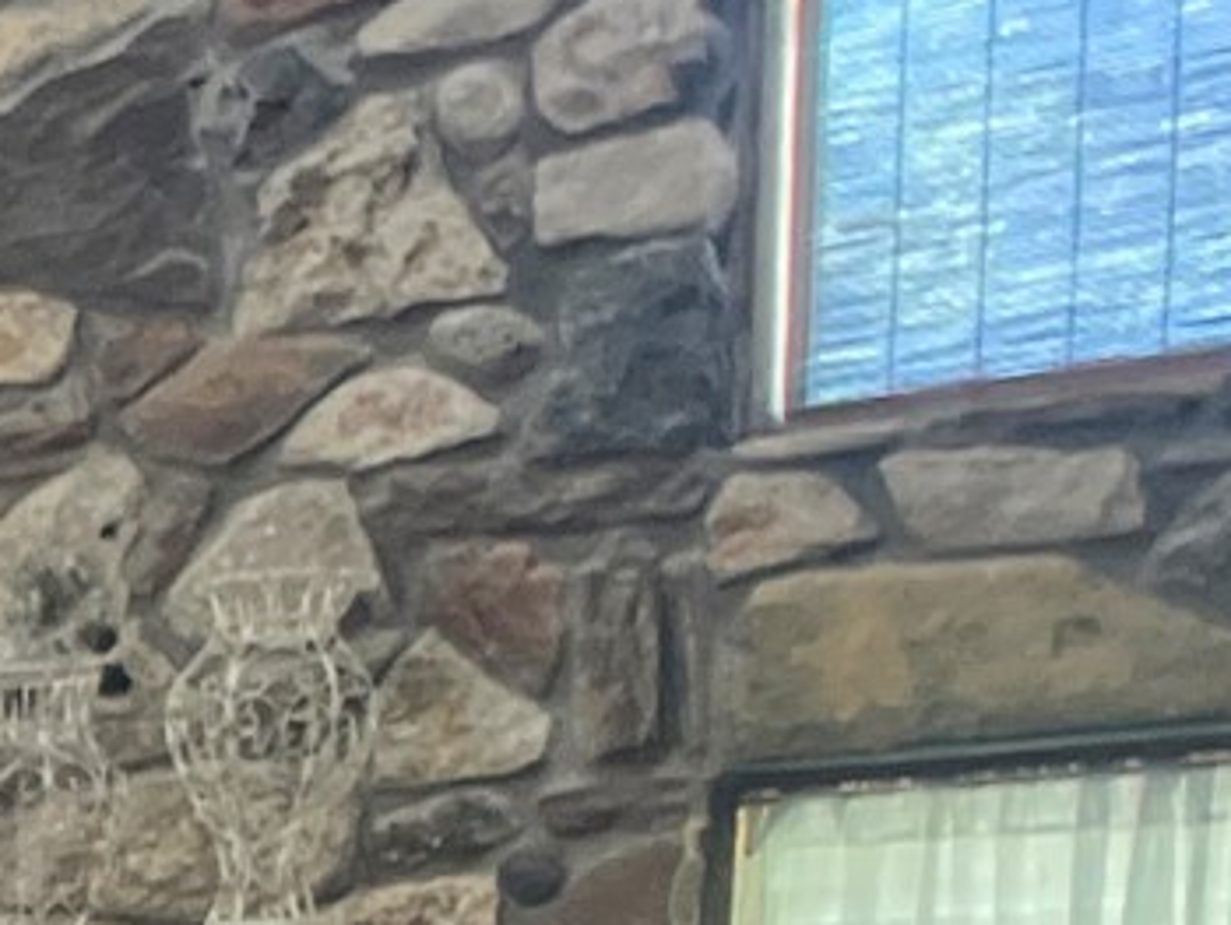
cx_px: -1882
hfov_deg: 10.7
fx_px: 5409
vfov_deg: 9.4
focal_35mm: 152
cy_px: 1495
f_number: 1.5
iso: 400
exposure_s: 1/40
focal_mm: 5.7
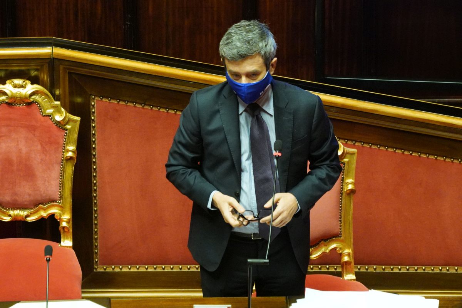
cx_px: 231
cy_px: 154
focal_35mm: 388
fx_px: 4979
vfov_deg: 3.5
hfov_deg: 5.3
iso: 12800
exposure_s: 1/125
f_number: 5.6
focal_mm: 259
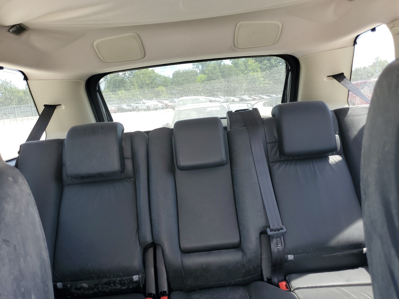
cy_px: 150
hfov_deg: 67.3
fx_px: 300
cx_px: 200
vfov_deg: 53.1
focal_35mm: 26
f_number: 1.5
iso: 58
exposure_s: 1/120
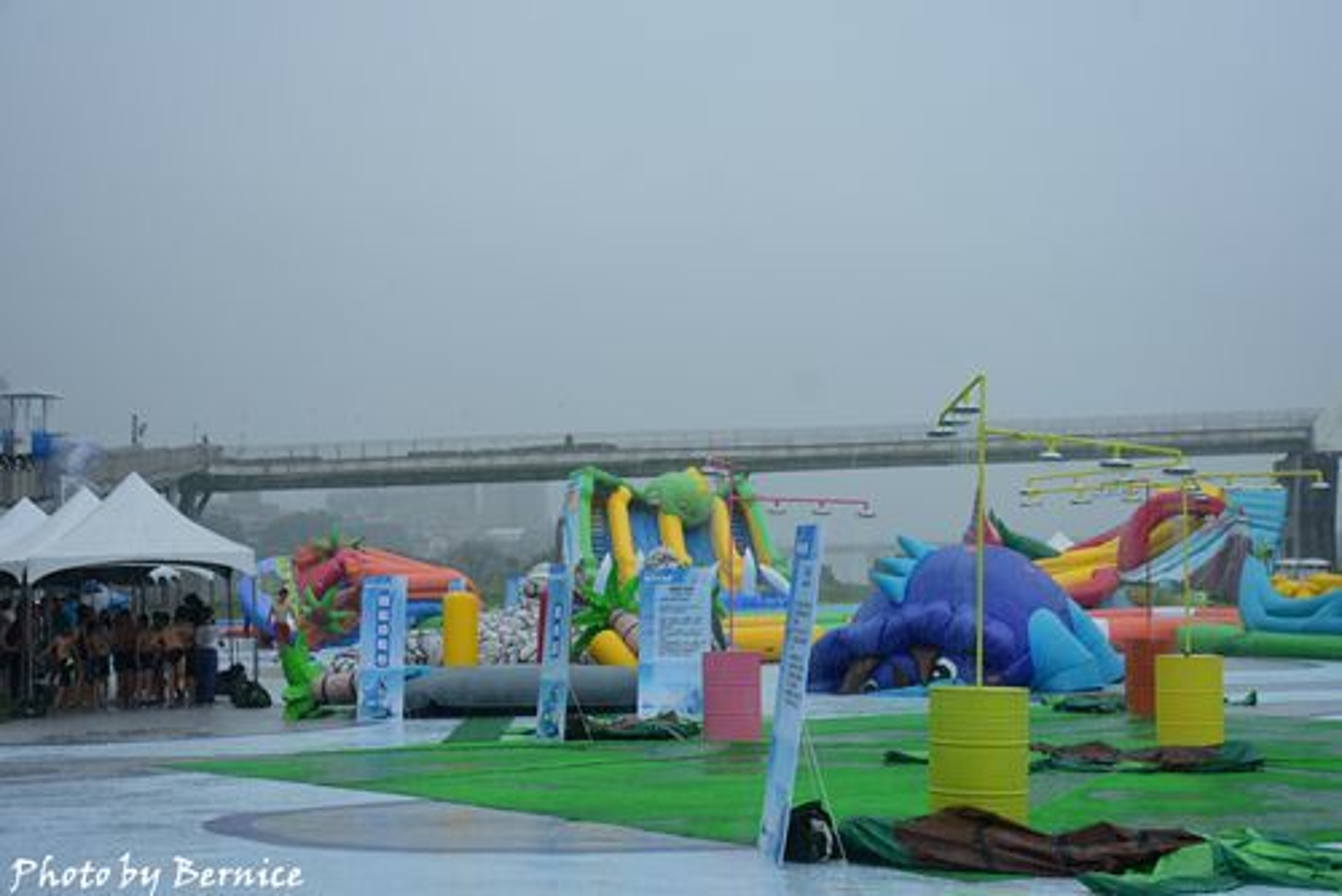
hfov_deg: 37.8
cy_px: 448
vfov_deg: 25.8
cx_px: 671
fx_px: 1958
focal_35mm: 52
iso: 100
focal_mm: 35
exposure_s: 1/250
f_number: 5.6
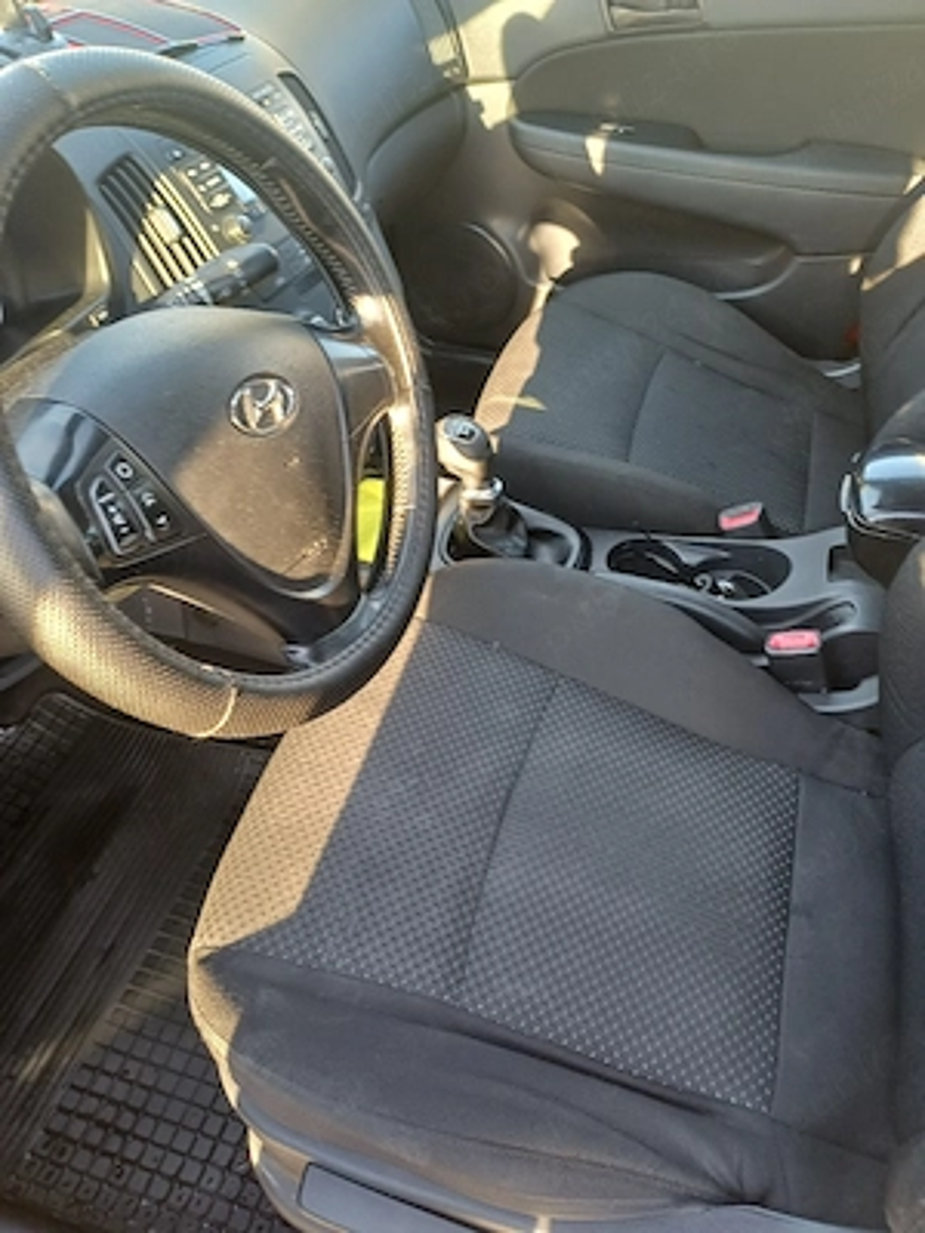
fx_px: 891
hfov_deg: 54.9
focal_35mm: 25
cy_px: 616
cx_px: 462
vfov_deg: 69.4
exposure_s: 1/50
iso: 125
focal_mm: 4.65
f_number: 1.8
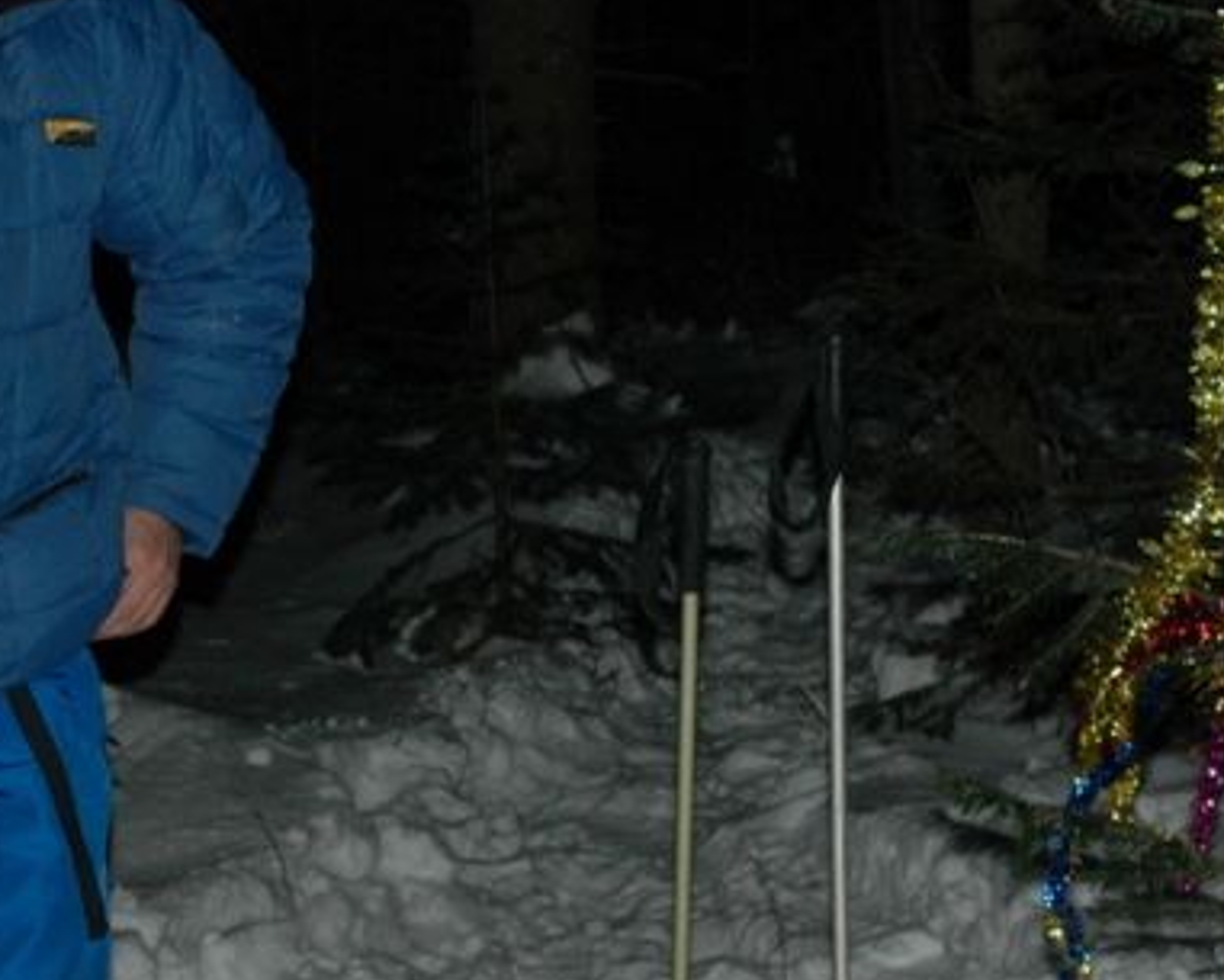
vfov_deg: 11.7
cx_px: 492
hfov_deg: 14.5
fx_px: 4792
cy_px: 398
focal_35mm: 132
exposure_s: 1/60
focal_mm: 35
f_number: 4.2
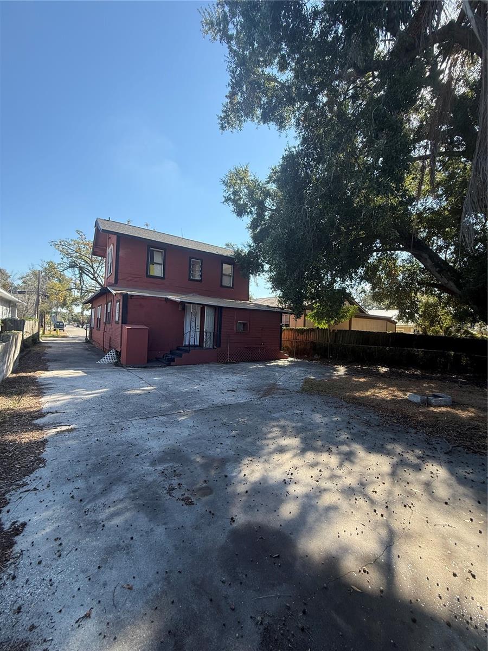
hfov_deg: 85.7
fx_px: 263
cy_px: 326
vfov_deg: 102.1
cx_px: 244
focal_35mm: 14
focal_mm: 2.22
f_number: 2.2
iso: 64
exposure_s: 1/672
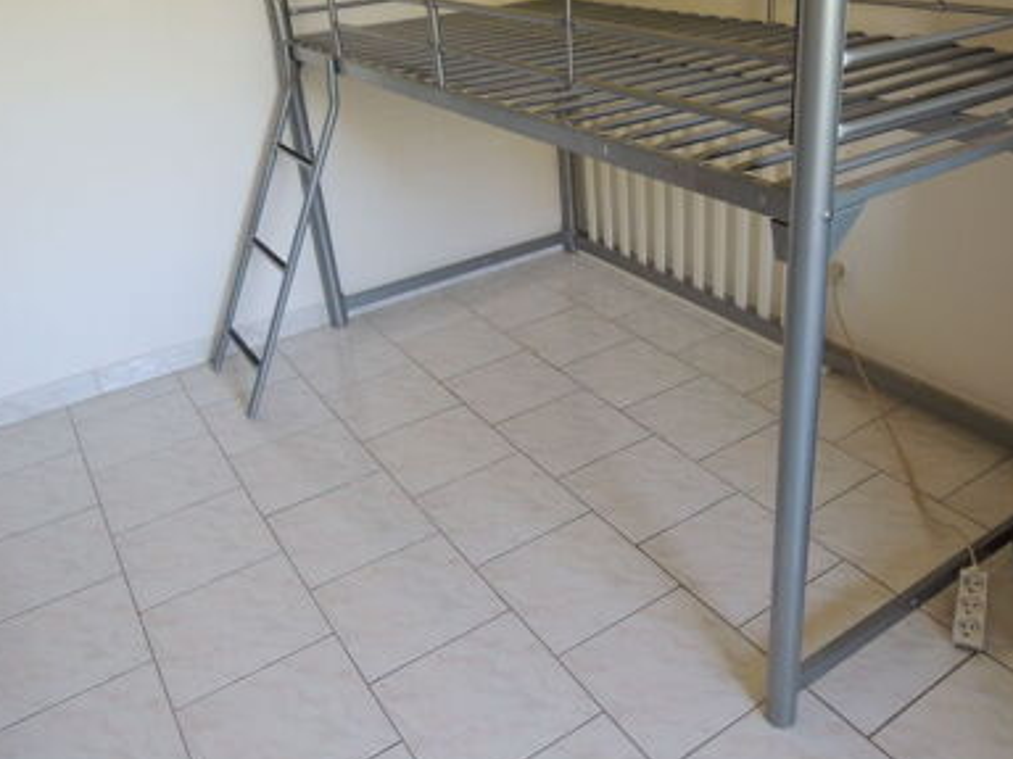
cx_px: 572
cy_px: 324
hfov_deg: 59.8
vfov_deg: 46.7
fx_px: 878
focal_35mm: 30
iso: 400
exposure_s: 1/25
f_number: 3
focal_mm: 4.3
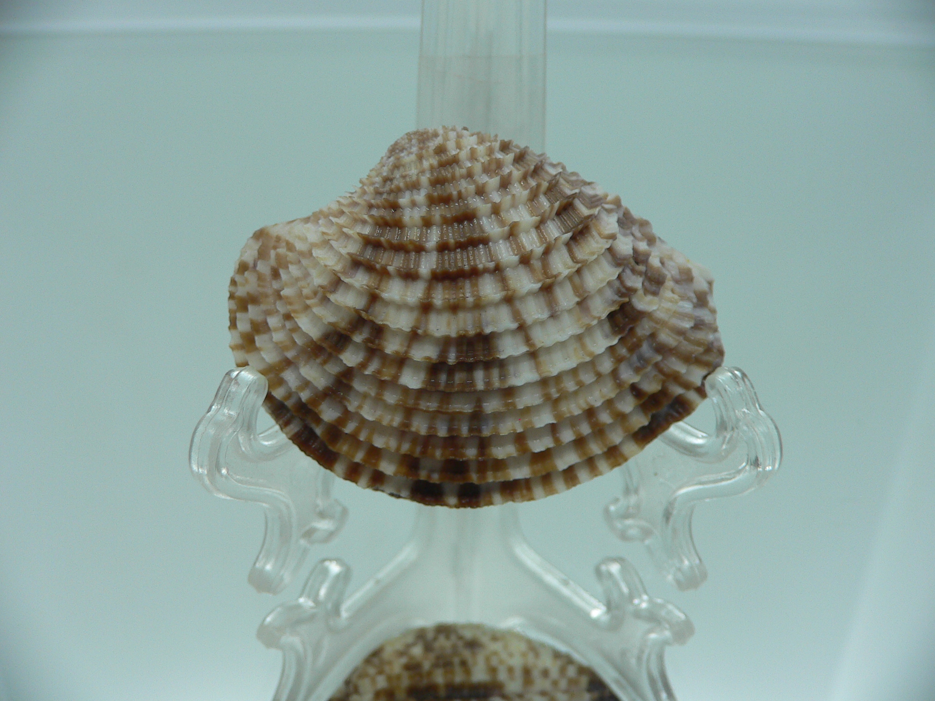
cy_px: 350
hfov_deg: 52.6
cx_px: 468
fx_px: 945
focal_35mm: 35
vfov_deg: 40.7
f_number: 2.8
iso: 80
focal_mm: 4.6
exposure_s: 1/60
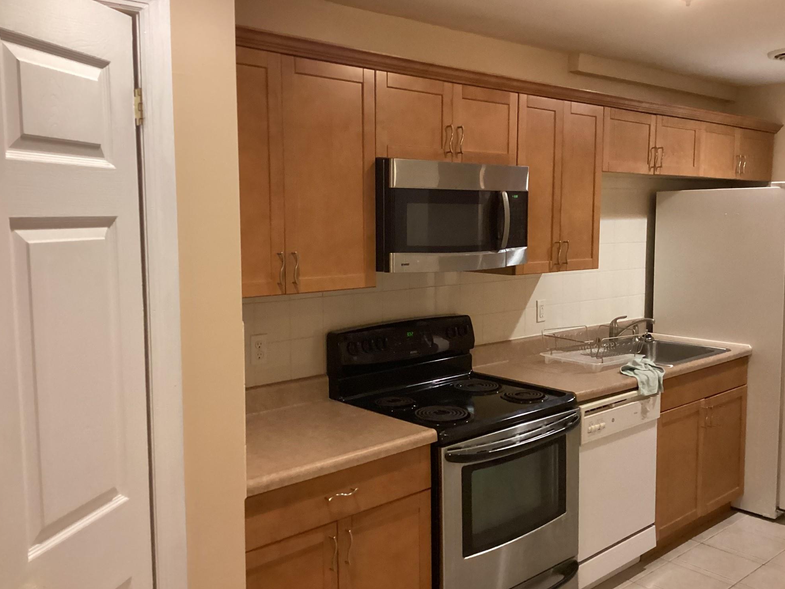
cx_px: 400
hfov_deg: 56.8
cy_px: 291
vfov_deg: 44.2
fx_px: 726
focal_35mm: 32
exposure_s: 1/60
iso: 400
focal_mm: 3.3
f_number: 2.4
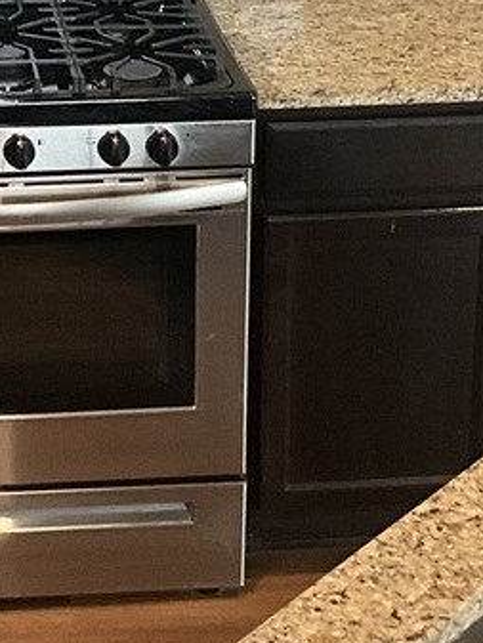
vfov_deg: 20.4
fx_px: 1729
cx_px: 8
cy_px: -13
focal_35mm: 93
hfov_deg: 15.6
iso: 160
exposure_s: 1/60
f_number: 1.8
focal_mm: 3
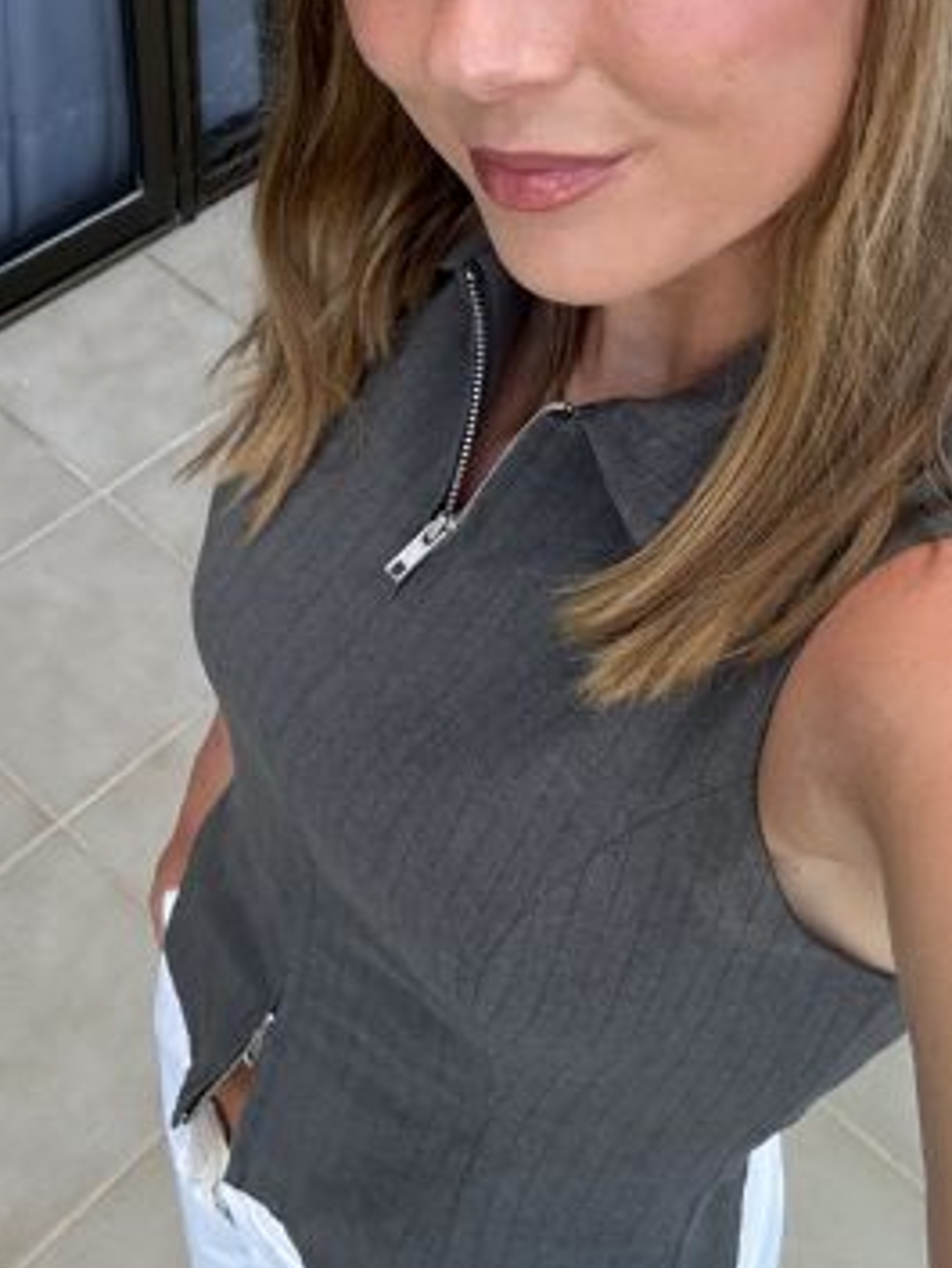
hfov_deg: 28.6
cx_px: 521
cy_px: 359
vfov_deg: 36.8
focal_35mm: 51
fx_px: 1869
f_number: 1.9
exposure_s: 1/122
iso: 20
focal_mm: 2.69
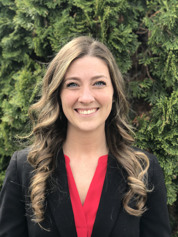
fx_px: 391
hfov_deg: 25.7
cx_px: 89
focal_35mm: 57
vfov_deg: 33.8
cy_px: 118
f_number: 2.8
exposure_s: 1/176
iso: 20
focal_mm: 6.6
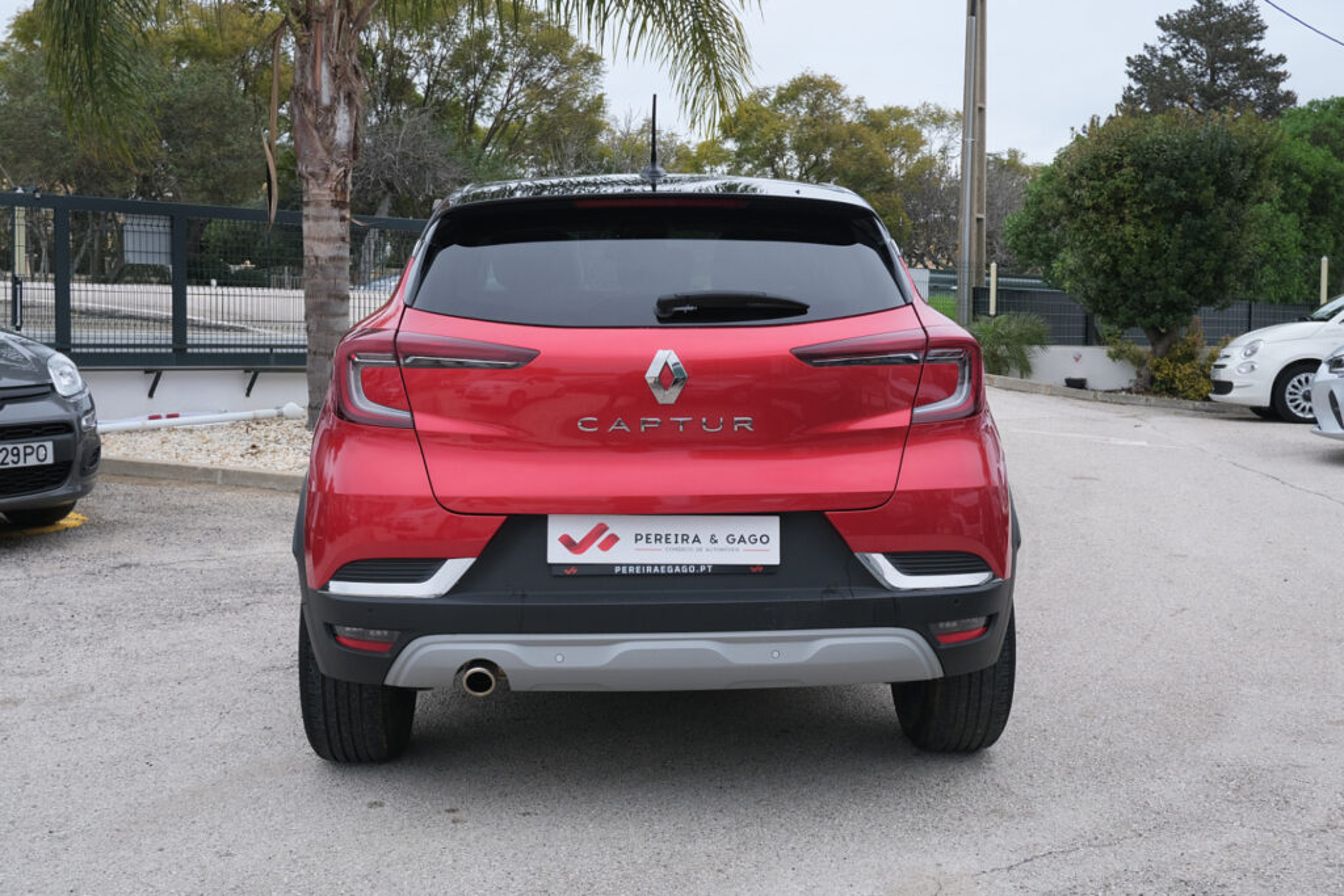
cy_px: 448
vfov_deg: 32.6
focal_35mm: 41
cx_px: 672
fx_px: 1531
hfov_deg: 47.4
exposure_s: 1/160
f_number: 8
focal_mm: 27.1
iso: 640
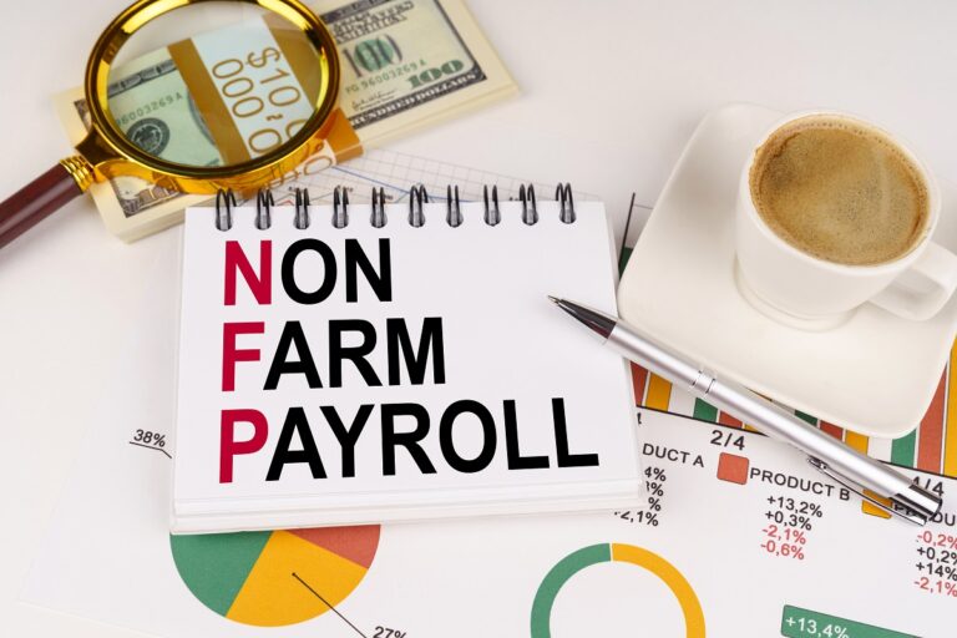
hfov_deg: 41.1
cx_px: 478
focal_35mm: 48
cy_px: 319
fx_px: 1276
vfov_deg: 28.1
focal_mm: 48
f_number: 8
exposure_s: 1/125
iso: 100
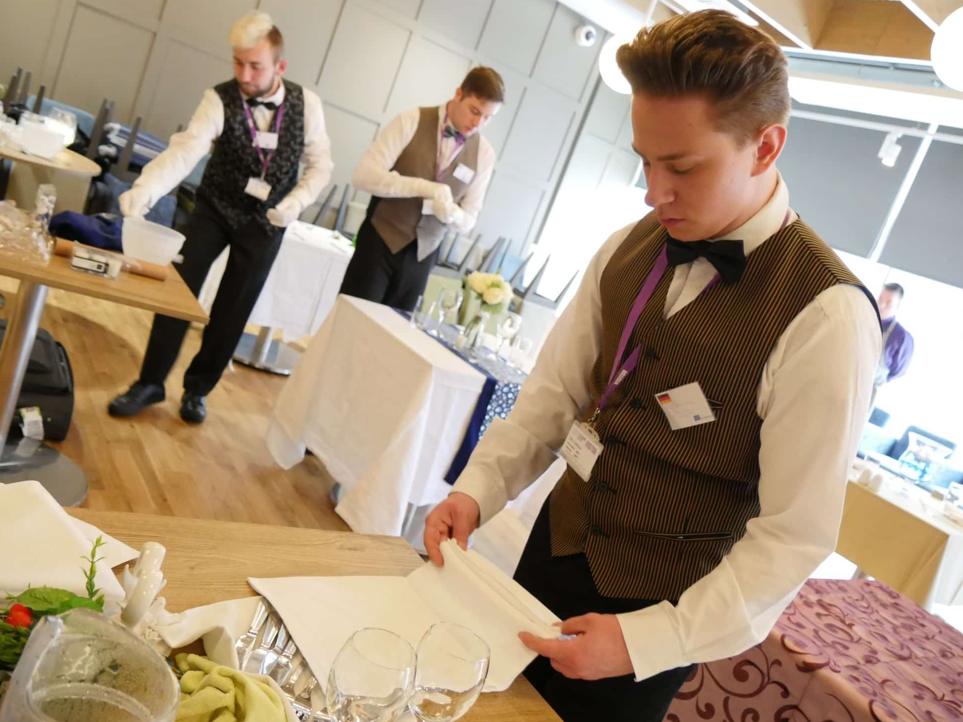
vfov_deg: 48.2
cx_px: 481
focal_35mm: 29
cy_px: 372
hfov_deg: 61.7
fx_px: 807
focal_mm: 14
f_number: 3.5
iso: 3200
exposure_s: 1/60
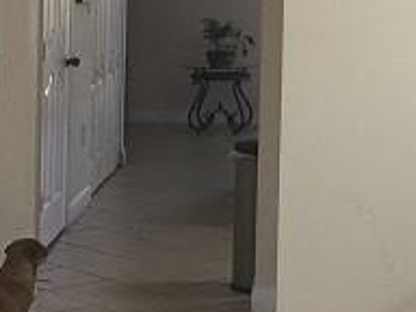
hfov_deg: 16.1
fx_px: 1466
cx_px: 315
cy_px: 29
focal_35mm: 122
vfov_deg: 12.1
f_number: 2.2
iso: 40
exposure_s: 1/30
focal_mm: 4.15
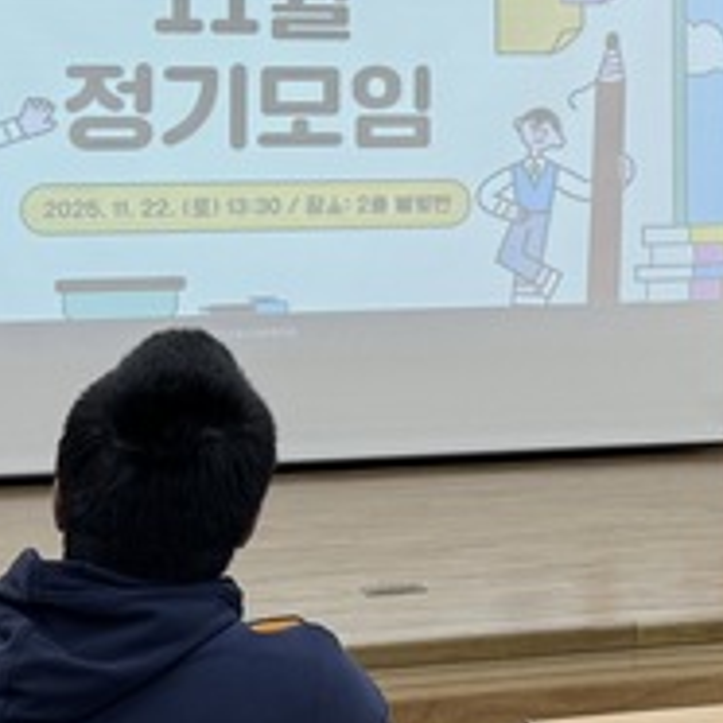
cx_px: 941
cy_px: 47
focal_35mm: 114
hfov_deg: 14.6
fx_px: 2694
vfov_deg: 15.1
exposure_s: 1/120
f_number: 1.78
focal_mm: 6.76
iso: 125
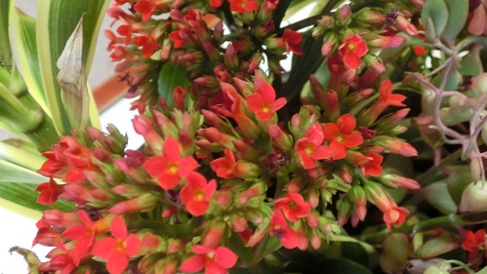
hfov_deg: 49.4
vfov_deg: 29.0
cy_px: 124
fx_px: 530
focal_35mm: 41
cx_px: 246
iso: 800
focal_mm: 6.5
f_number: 4.1
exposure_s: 1/30
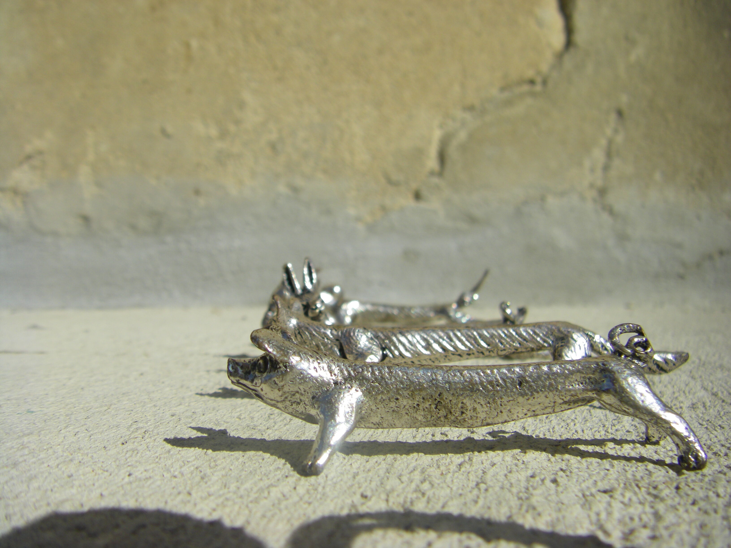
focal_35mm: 38
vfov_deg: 37.7
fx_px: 802
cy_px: 274
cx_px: 366
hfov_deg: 49.0
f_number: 7
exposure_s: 1/400
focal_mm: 6.3
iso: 64
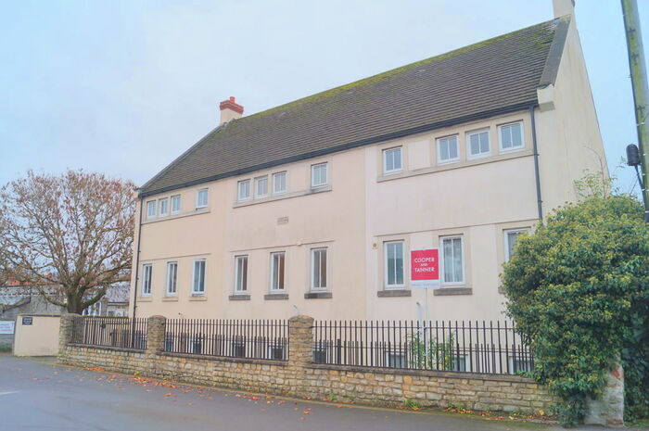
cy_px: 216
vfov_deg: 47.8
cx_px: 324
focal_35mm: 27
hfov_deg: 67.4
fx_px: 486
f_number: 5.6
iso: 100
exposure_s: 1/80
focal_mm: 18
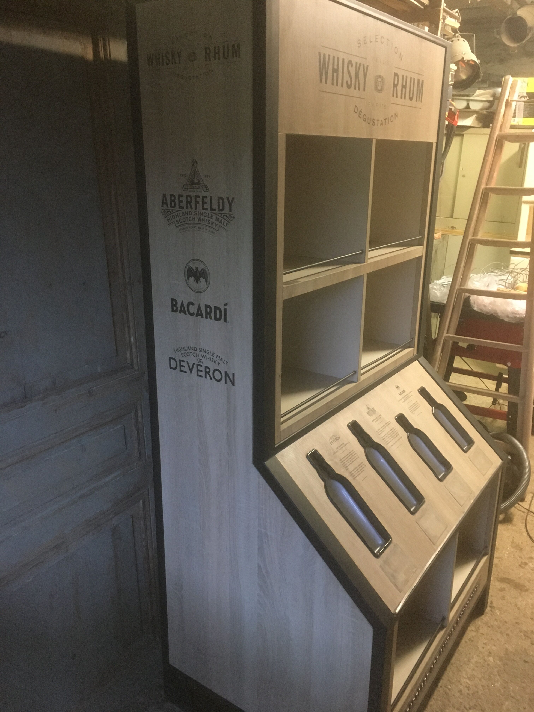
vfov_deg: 61.7
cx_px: 267
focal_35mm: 29
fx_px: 596
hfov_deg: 48.2
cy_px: 356
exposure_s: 1/17
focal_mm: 4.15
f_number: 2.2
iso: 400
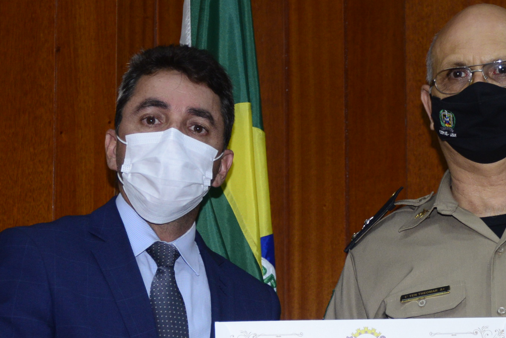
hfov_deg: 14.1
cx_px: 349
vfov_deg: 9.5
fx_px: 2039
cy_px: 268
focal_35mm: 145
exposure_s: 1/125
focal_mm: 65
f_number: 5
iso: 1600
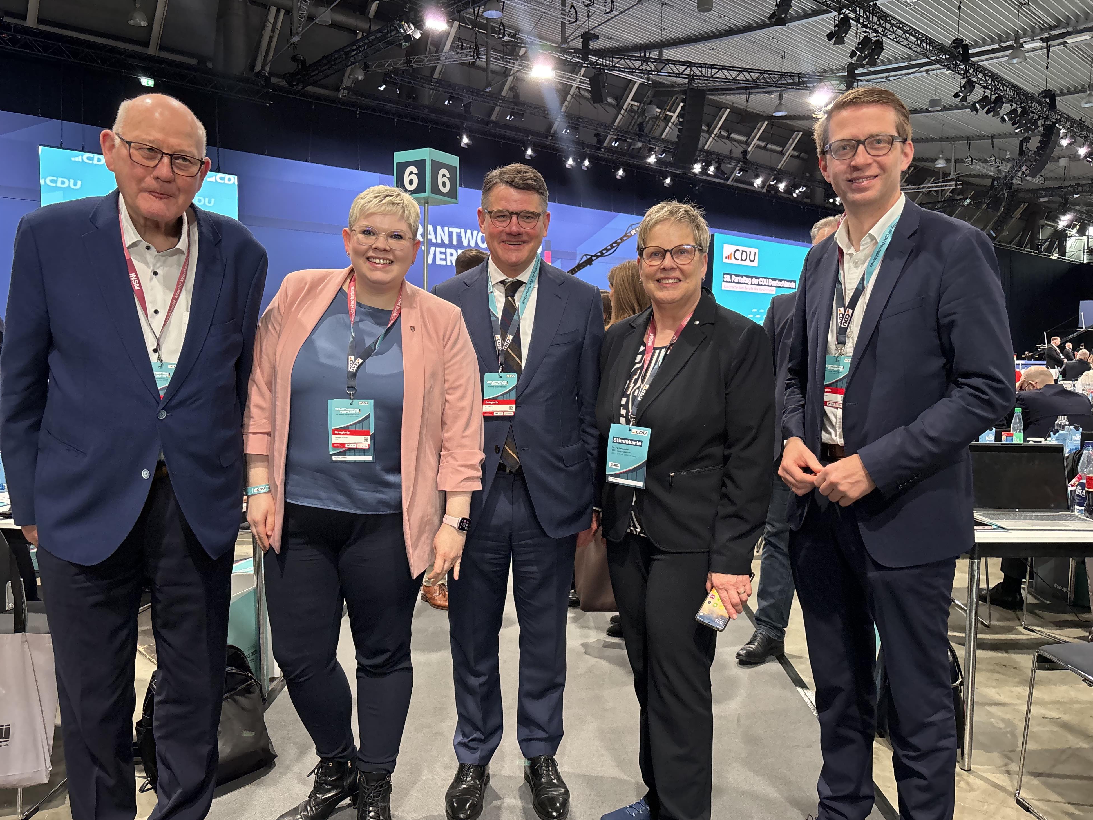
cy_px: 425
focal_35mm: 27
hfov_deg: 65.3
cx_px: 535
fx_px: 852
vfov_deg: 51.3
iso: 250
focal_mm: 5.96
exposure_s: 1/60
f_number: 1.6
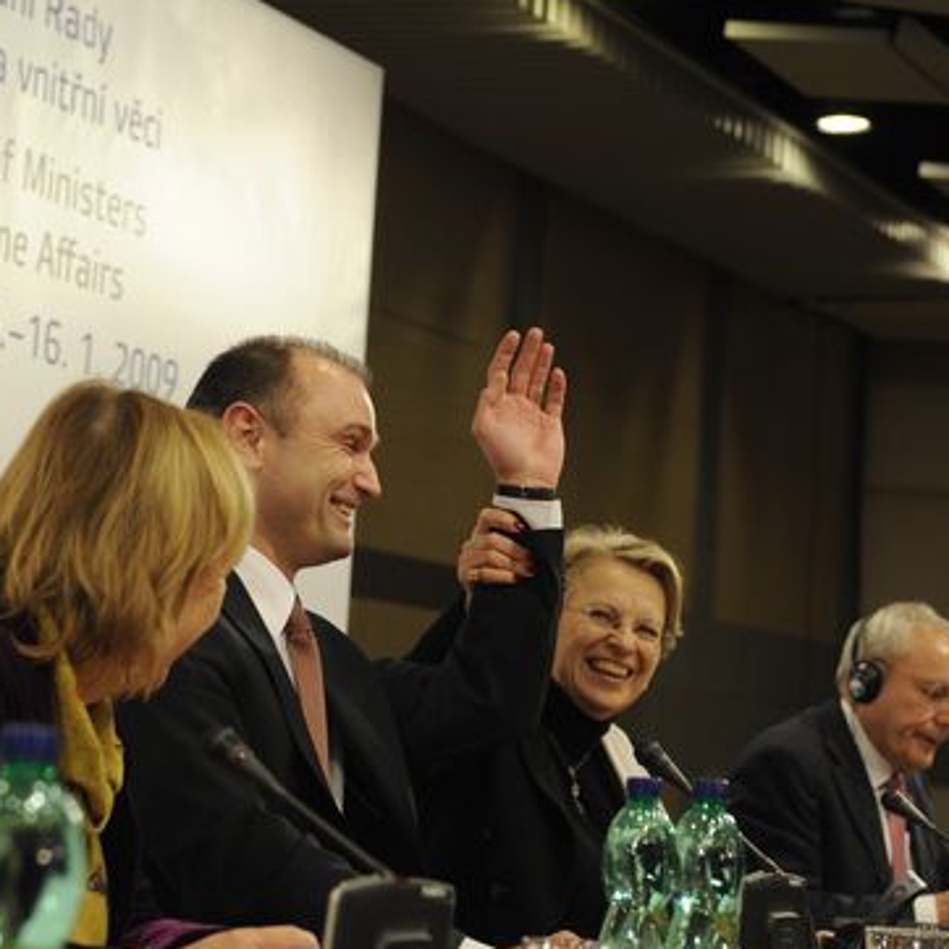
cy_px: 484
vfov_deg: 16.6
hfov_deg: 16.6
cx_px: 391
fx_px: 3257
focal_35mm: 105
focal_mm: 70
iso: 1250
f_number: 5.6
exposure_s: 1/160
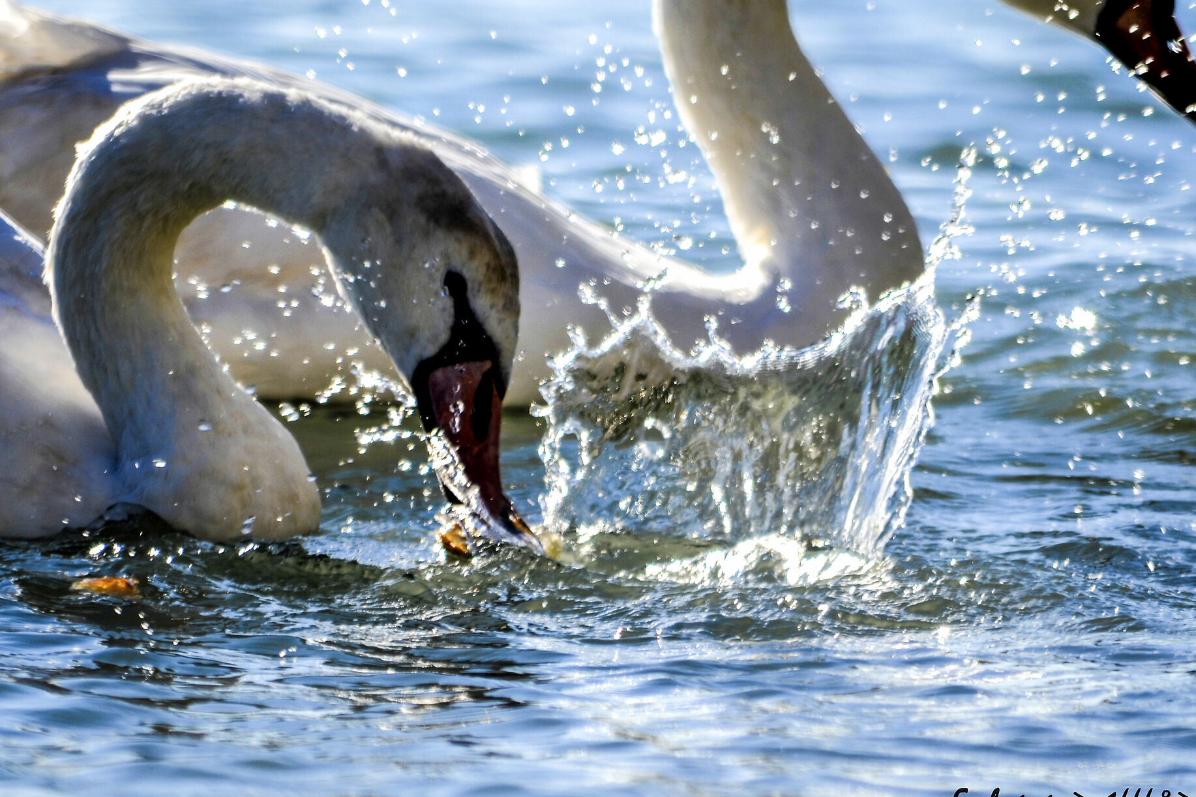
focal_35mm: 589
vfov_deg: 2.3
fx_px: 19563
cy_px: 321
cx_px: 569
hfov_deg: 3.5
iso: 100
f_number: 5.6
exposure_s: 1/500
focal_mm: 300
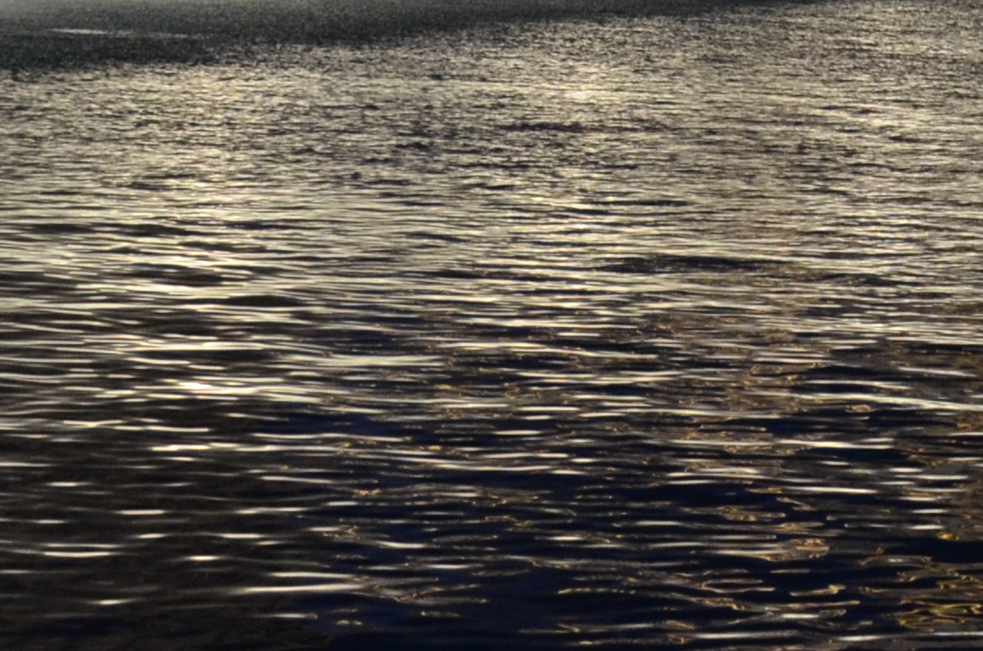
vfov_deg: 10.6
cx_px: 984
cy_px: -551
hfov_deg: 16.7
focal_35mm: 120
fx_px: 3269
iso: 900
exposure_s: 1/30
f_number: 3.5
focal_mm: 18
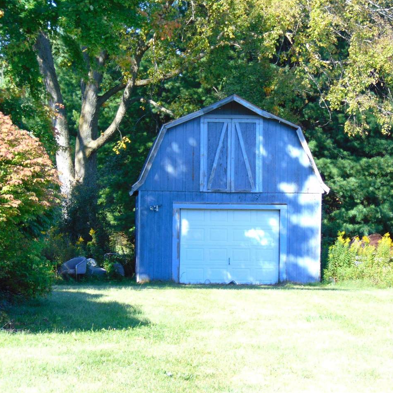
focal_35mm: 128
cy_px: 197
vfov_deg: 13.6
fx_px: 1644
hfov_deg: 13.6
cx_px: 238
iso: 80
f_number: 3.9
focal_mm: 19.4
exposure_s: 1/160
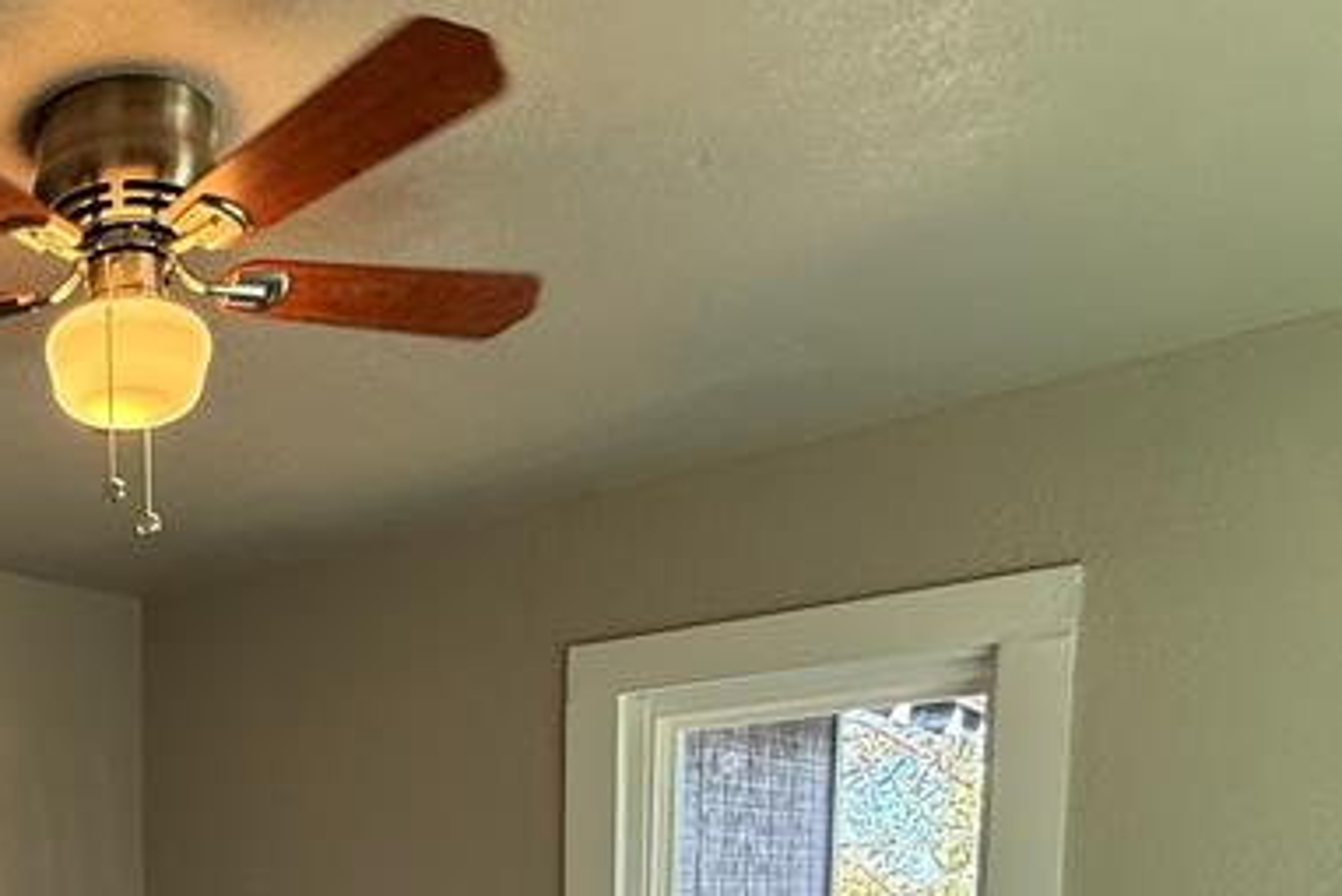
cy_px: 1121
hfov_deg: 43.0
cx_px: 18
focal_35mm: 39
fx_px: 1454
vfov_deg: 28.8
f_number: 2.2
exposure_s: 1/99
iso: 160
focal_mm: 2.22
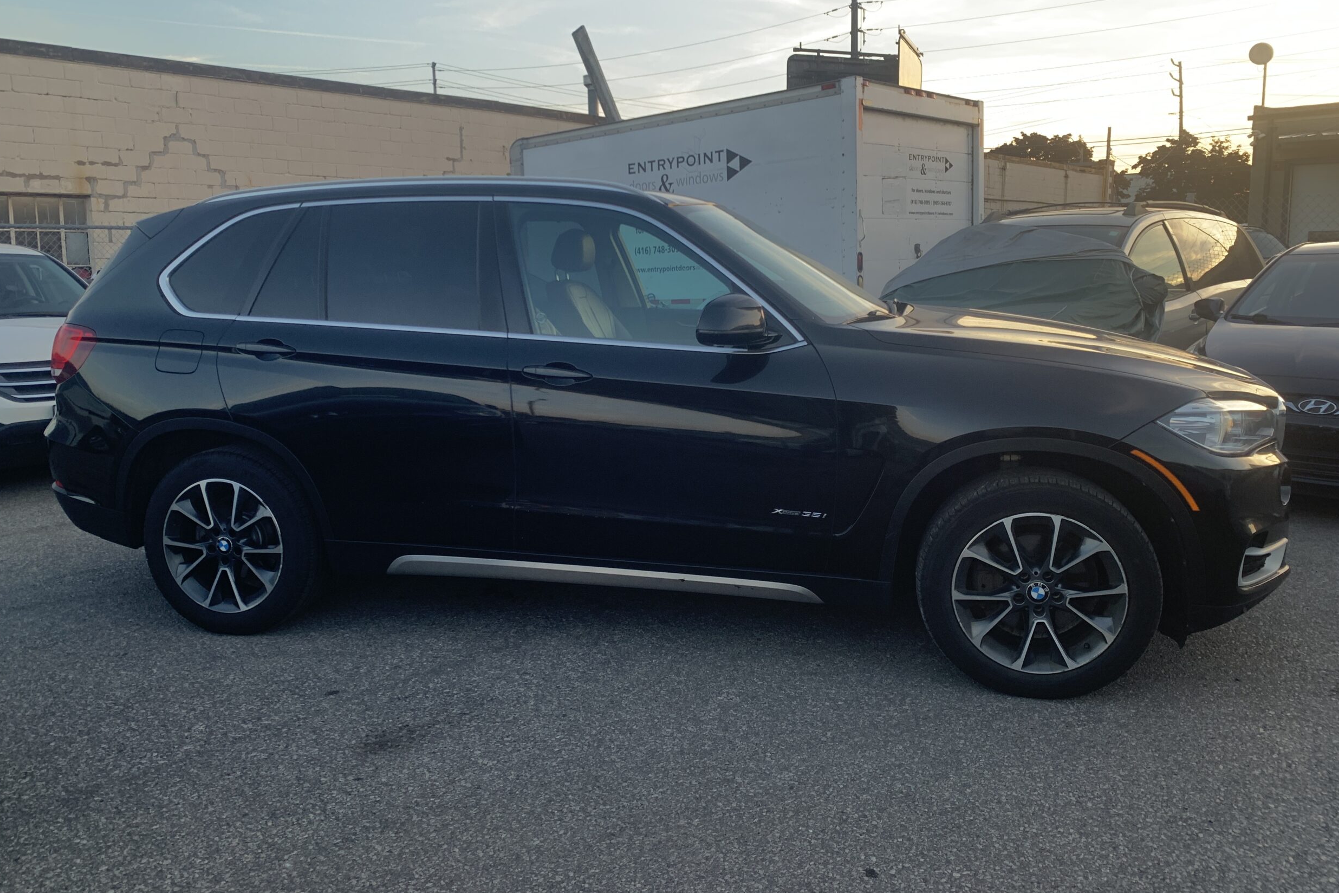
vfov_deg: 46.3
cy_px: 397
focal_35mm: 28
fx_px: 1041
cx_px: 651
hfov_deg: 65.5
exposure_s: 1/121
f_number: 1.8
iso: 80
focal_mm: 4.25
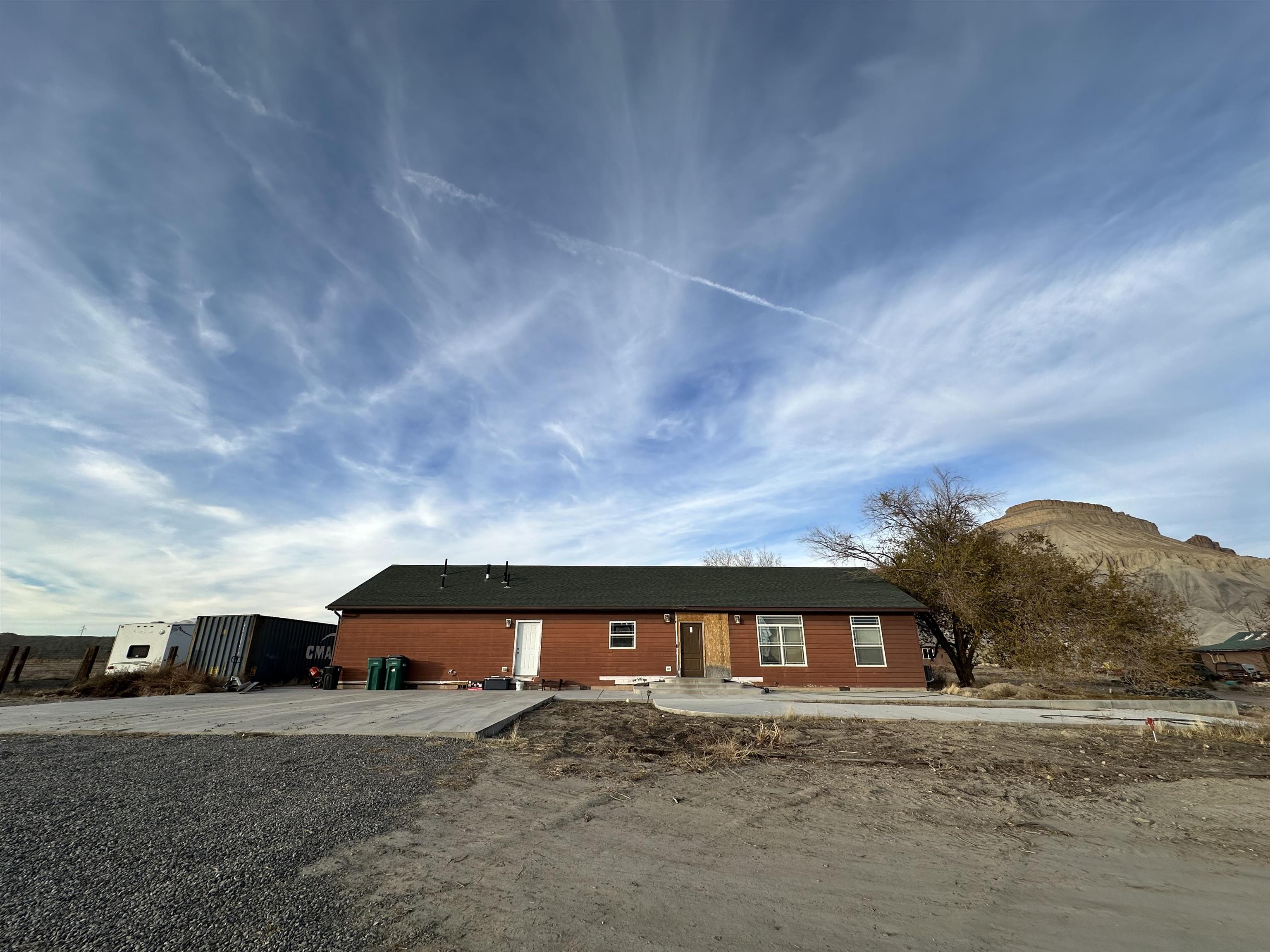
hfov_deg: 102.1
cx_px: 635
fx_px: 514
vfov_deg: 85.7
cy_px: 476
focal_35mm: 14
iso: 50
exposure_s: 1/1221
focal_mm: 2.22
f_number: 2.2
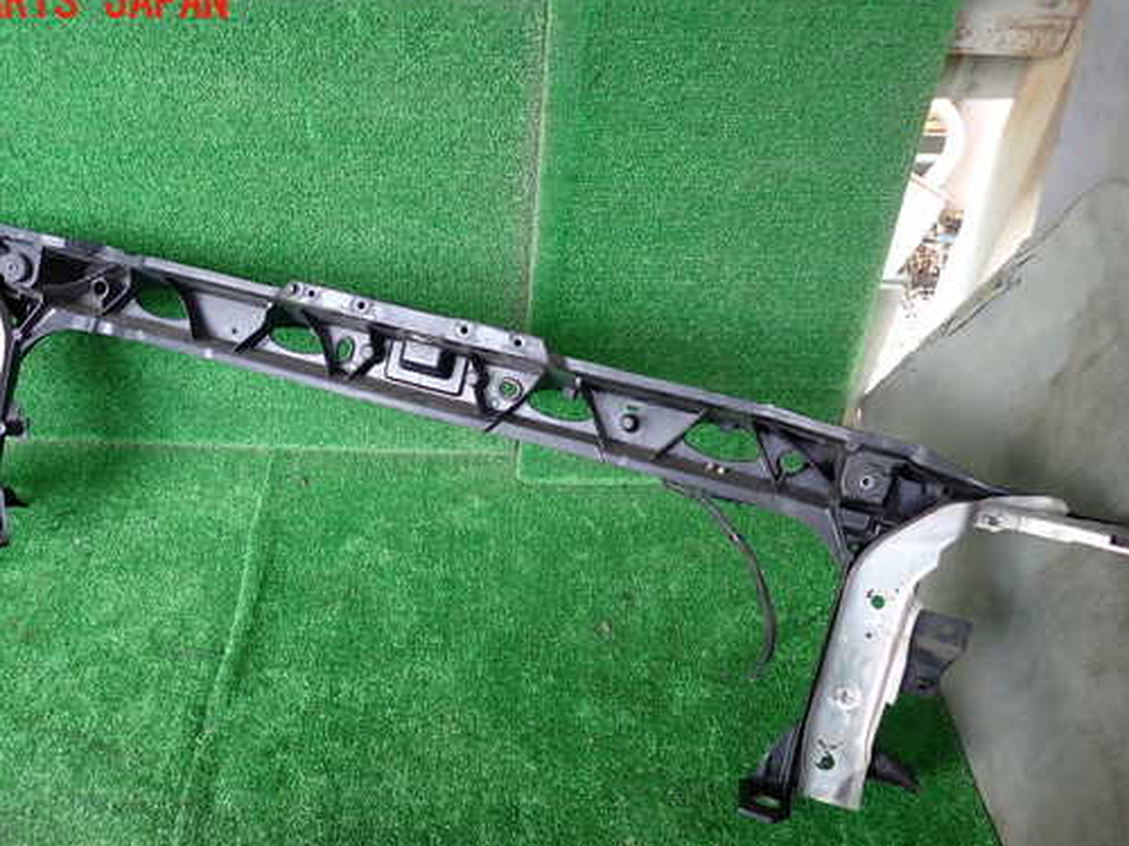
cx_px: 495
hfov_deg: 59.8
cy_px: 483
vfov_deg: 46.7
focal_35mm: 30
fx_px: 978
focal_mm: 4.5
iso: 200
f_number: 2
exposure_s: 1/80
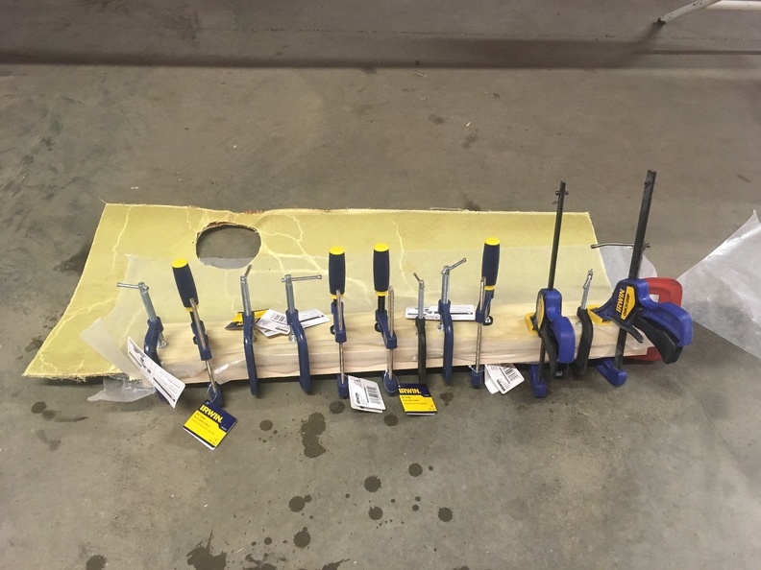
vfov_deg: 48.2
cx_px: 380
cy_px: 285
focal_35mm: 29
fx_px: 638
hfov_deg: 61.7
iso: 200
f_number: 2.2
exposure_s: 1/24
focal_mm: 4.15
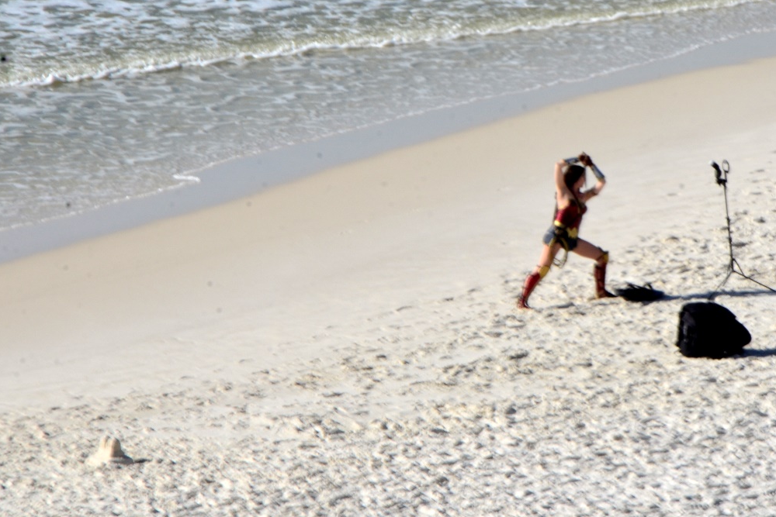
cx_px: 555
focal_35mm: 958
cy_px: 134
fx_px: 20652
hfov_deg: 2.2
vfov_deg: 1.4
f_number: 25
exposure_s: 1/80
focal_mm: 400
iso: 160
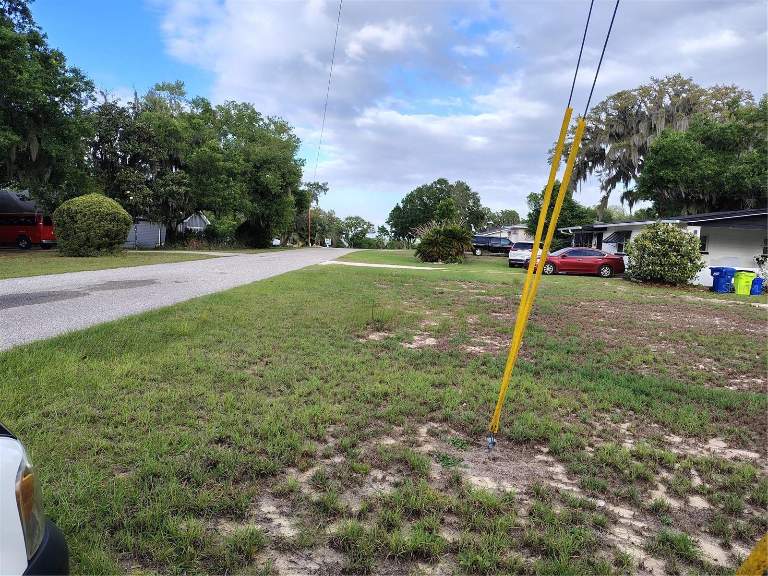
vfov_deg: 56.8
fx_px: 532
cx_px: 384
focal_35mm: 24
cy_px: 288
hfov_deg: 71.6
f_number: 1.8
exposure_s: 1/445
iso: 100
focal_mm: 5.56
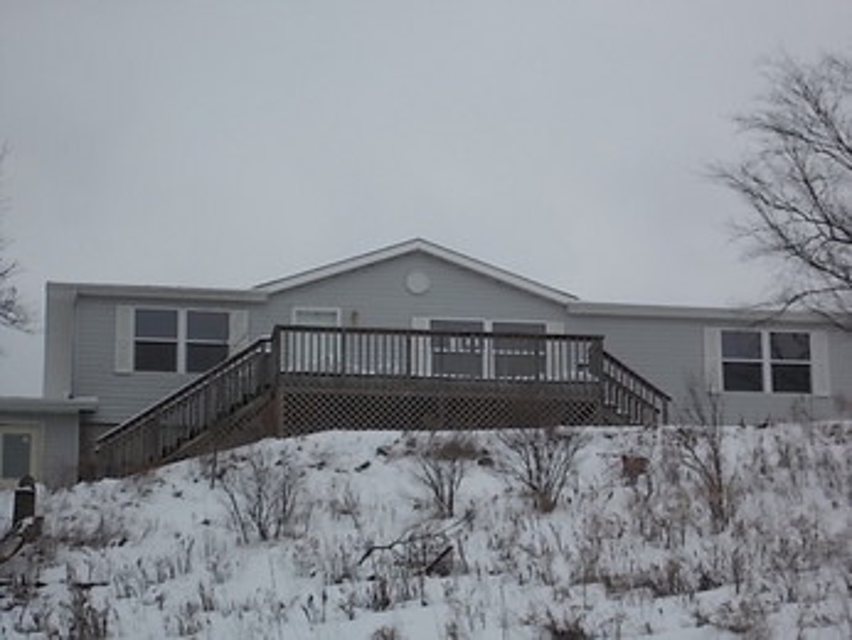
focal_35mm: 113
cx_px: 426
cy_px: 320
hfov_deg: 17.4
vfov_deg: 13.1
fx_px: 2783
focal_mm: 20.1
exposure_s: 1/400
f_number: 6
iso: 80
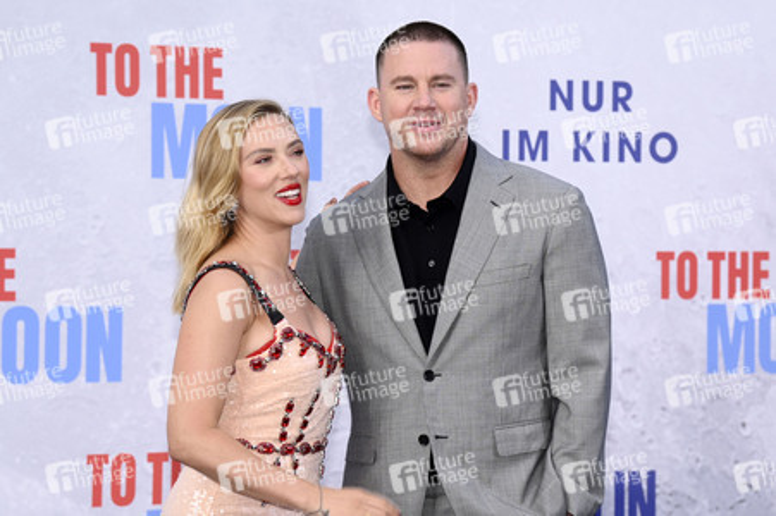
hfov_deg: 15.8
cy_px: 258
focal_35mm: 130
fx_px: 2800
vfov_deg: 10.5
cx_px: 388
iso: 320
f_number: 9
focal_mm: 130
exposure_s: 1/200
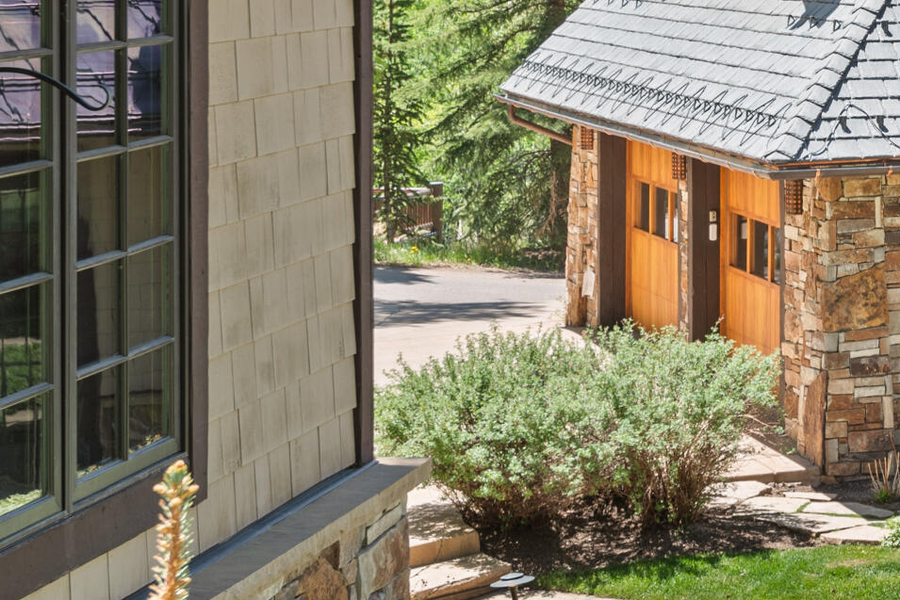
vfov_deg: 12.3
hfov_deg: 17.3
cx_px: 1210
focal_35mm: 110
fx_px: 2750
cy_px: -45
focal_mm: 35
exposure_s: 1/50
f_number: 7.1
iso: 100
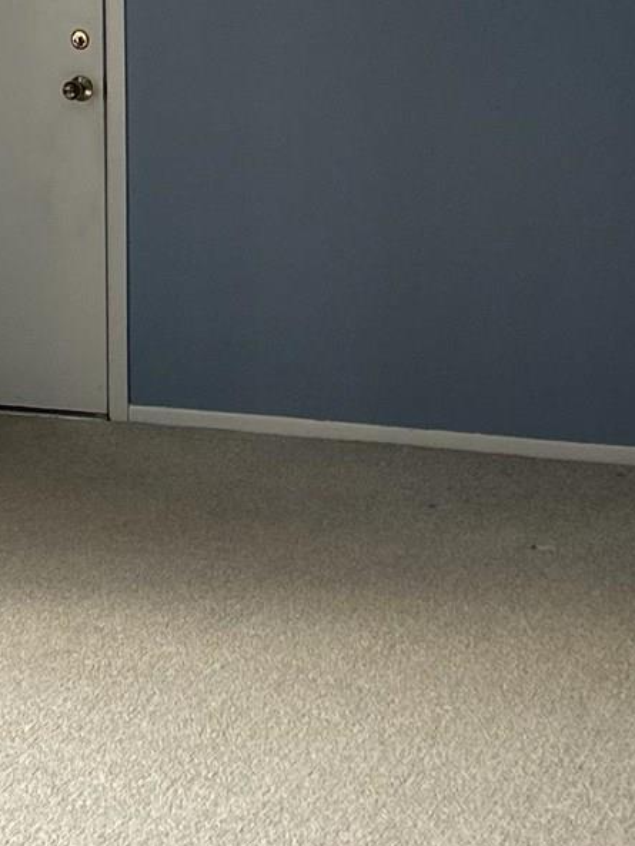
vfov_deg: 19.4
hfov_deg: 14.6
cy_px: 248
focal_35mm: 101
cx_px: 195
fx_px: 2469
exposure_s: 1/60
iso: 160
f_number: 1.5
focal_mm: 5.7
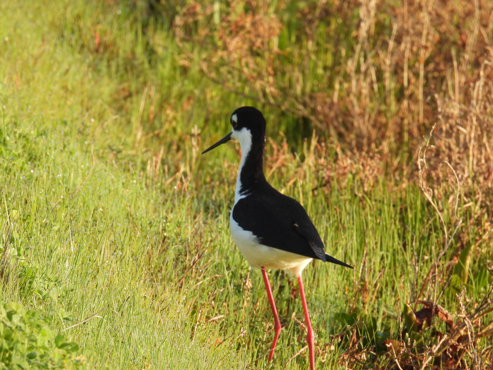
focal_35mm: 700
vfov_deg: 2.1
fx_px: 9969
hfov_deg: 2.8
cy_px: 185
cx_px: 246
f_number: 5.6
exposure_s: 1/250
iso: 180
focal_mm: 125
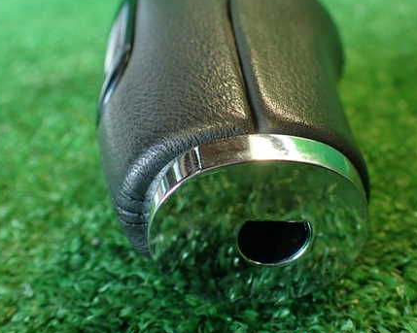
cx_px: 231
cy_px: 145
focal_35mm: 41
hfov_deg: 44.7
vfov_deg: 36.4
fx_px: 506
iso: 200
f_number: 2.3
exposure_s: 1/30
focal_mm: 5.4
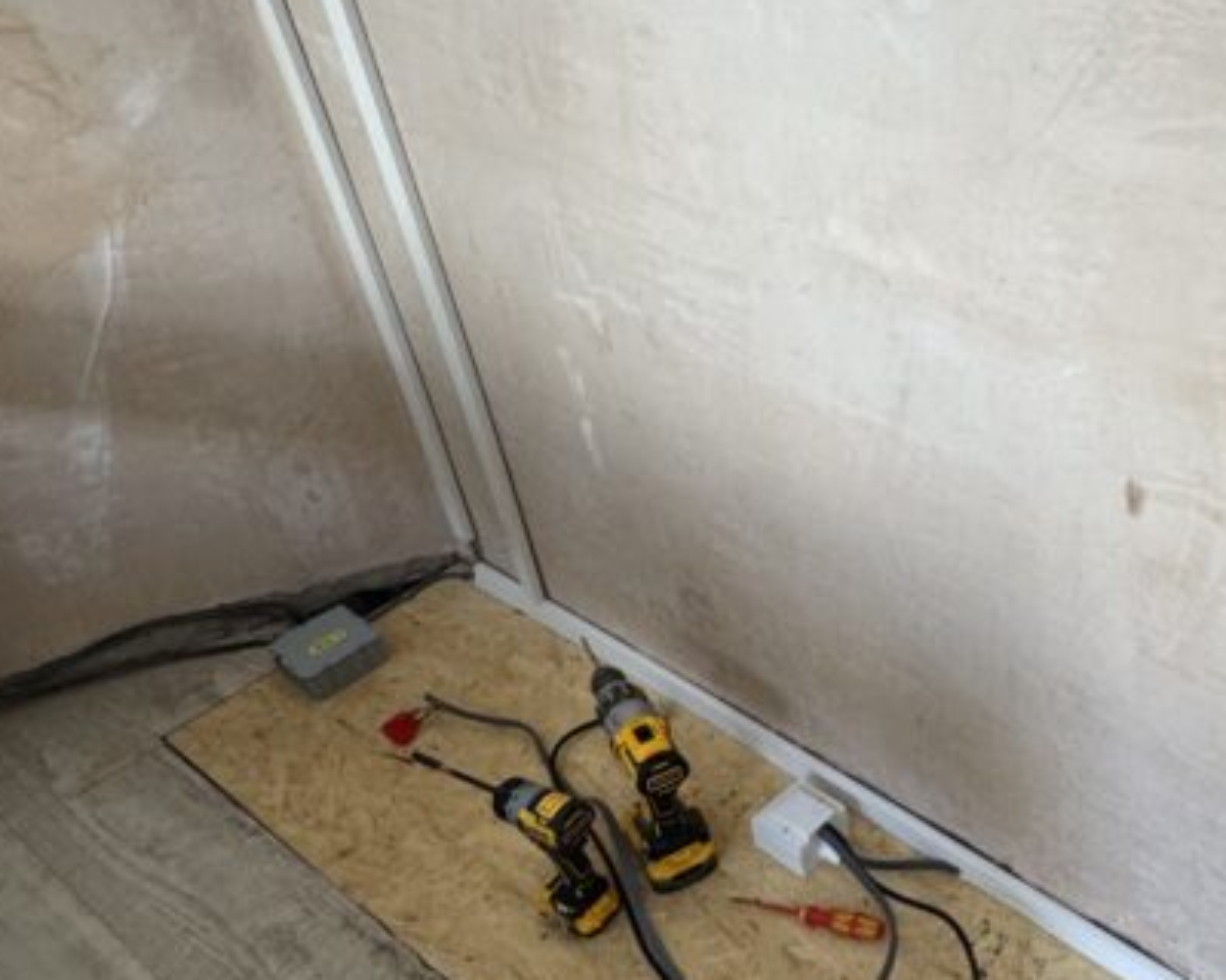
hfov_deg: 48.2
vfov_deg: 42.1
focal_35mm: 35
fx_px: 1270
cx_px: 1008
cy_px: 573
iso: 200
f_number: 2.2
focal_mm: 2.22
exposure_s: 1/99
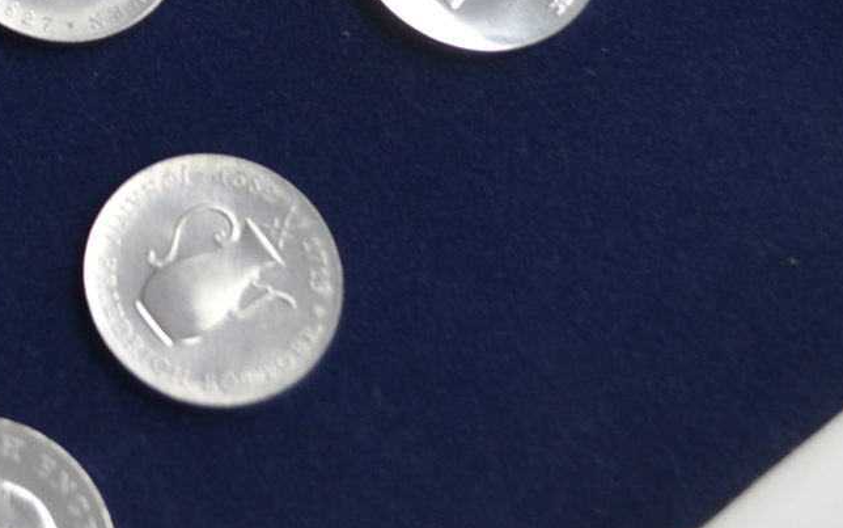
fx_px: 3218
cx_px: -226
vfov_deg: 9.0
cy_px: -383
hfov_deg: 14.4
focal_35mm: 140
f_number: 4.2
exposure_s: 1/80
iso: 400
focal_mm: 24
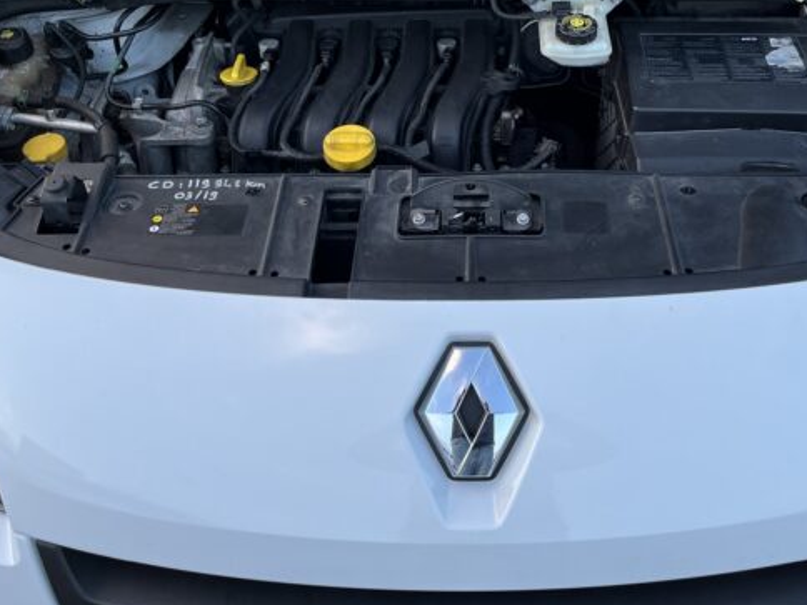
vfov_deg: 32.7
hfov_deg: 43.7
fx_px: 1002
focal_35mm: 43
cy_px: 123
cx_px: 467
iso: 80
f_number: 1.6
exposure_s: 1/121
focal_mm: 5.1
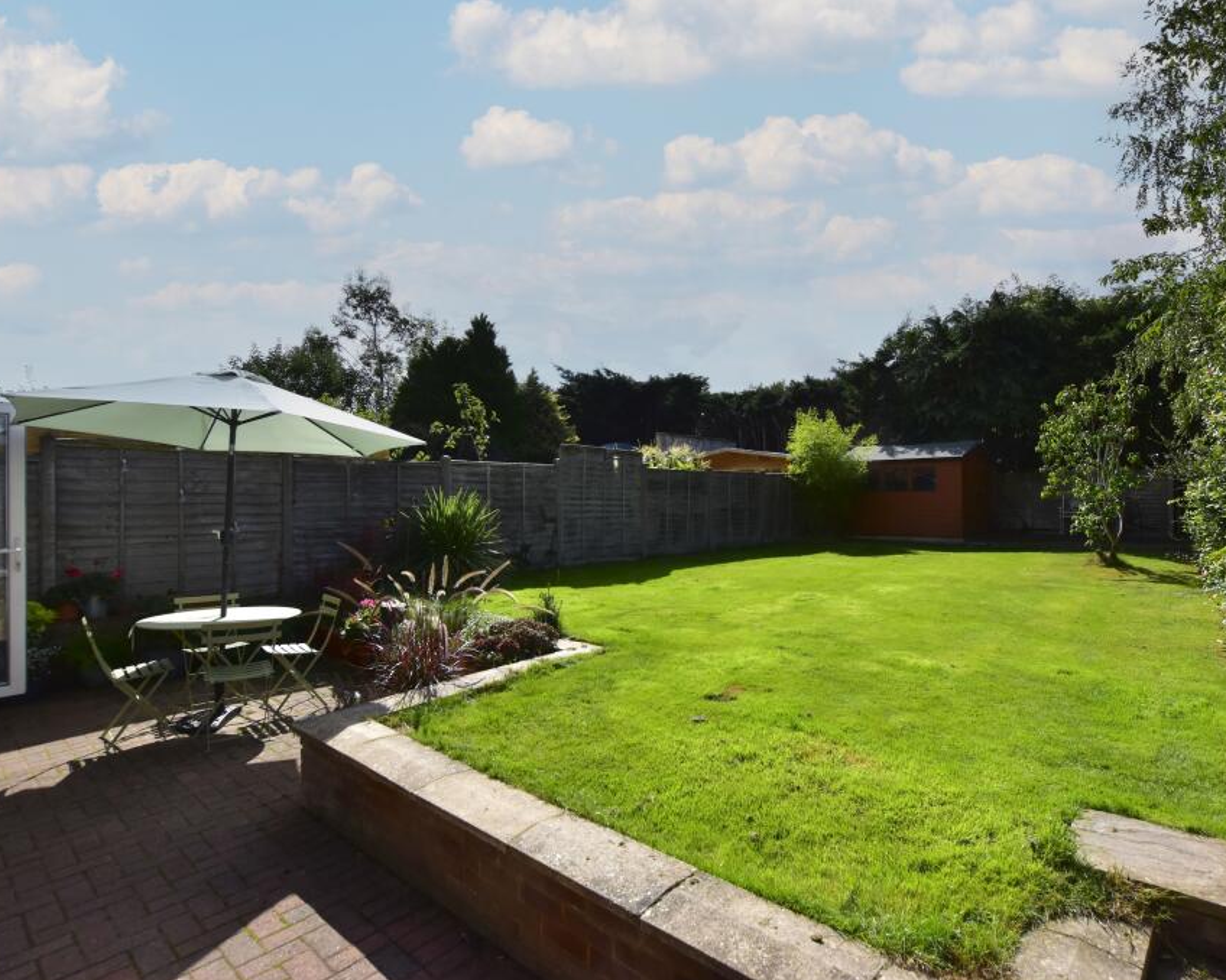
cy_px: 492
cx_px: 698
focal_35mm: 17
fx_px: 617
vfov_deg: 77.0
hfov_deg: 89.1
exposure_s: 1/1600
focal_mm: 10
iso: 640
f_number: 8
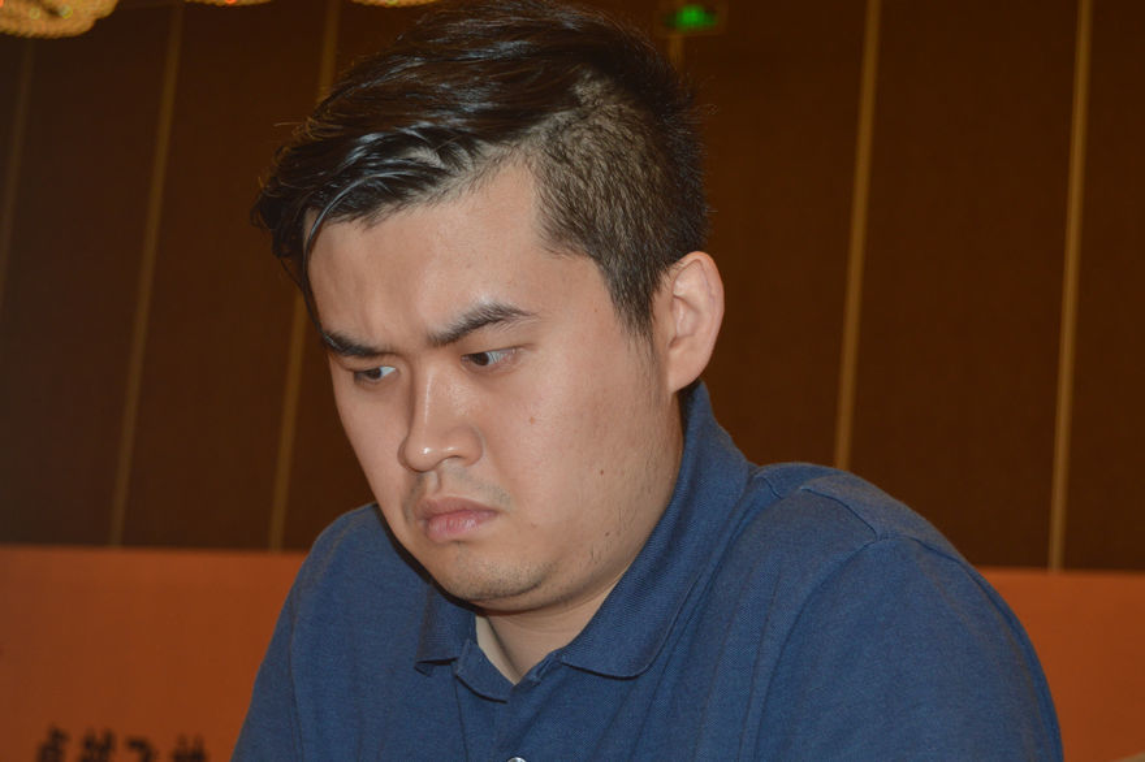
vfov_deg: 19.7
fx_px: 2194
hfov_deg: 29.3
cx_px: 572
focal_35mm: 69
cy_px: 381
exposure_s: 1/60
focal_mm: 46
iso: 400
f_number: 5.3
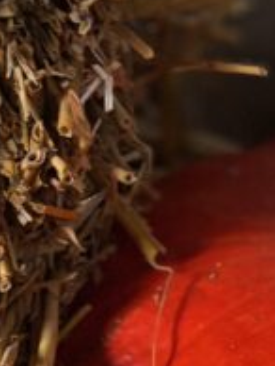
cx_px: 556
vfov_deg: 14.4
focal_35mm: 137
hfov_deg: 10.0
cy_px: 202
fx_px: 1448
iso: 250
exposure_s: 1/60
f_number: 1.6
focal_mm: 5.96
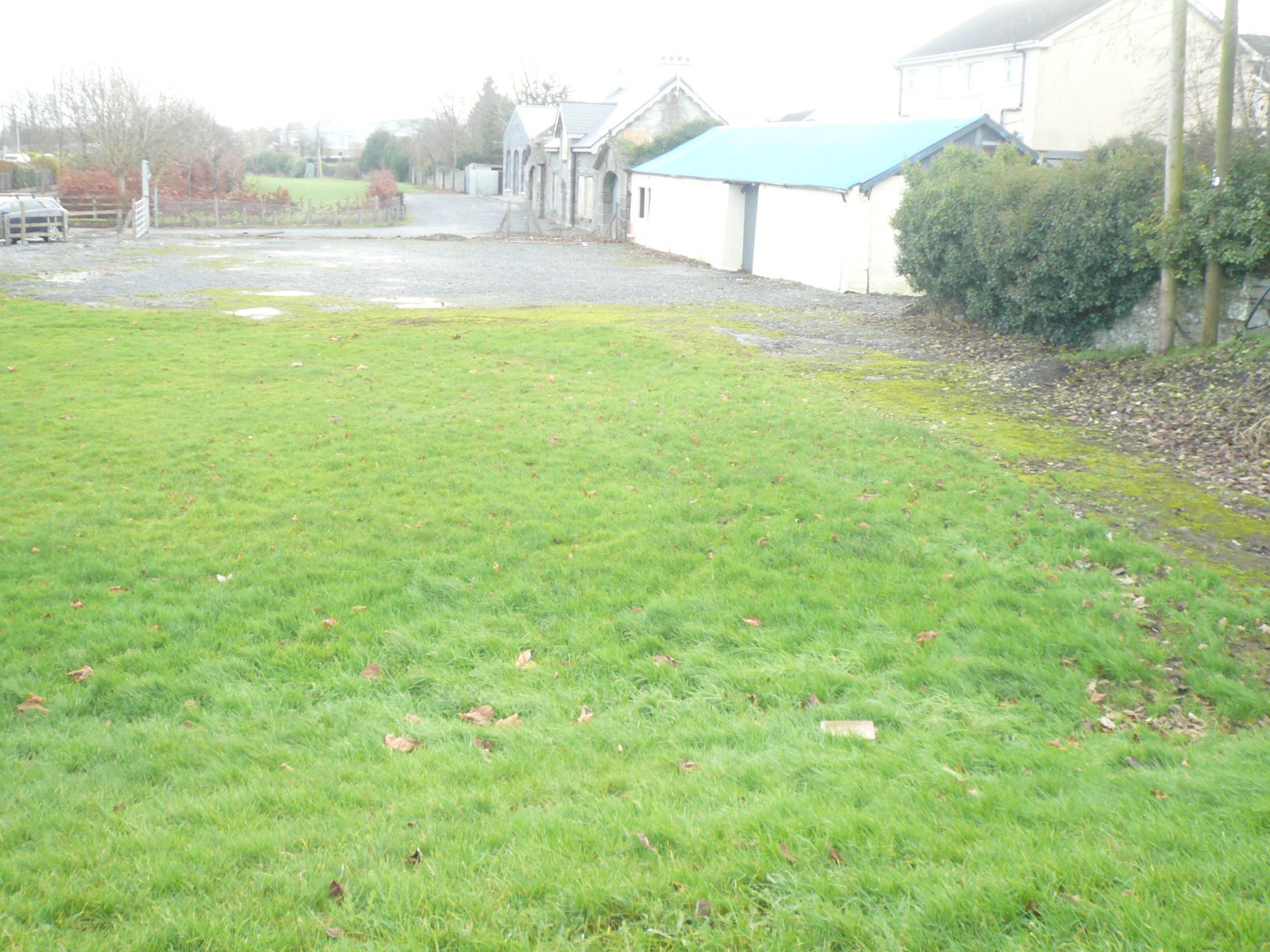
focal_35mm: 34
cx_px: 635
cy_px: 476
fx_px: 1247
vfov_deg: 41.8
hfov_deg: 54.0
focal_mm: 4.6
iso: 100
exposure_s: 1/40
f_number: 2.8
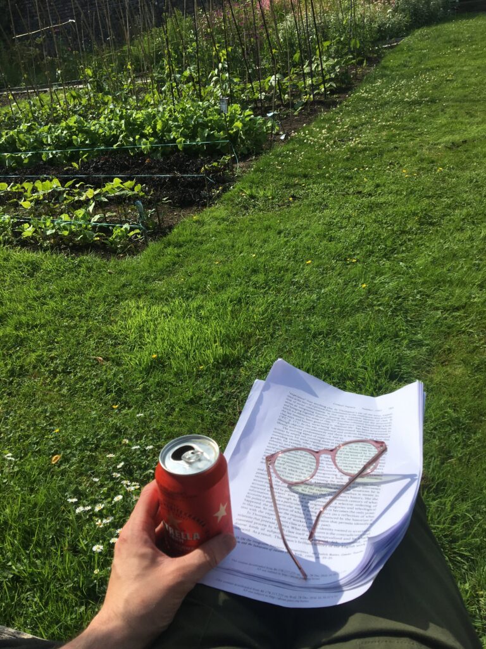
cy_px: 324
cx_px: 243
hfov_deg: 48.2
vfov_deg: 61.7
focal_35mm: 29
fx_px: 543
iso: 25
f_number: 2.2
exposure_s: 1/1748
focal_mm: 4.15
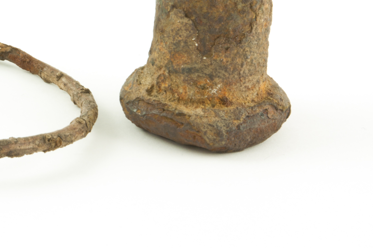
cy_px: 26
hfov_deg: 11.7
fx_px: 1801
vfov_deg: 7.8
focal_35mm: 174
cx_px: 26
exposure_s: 1
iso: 200
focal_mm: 60
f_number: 29
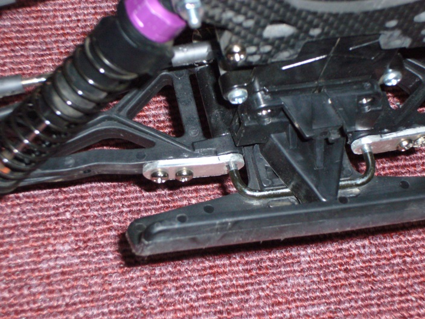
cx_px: 212
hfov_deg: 19.3
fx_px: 1252
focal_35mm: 102
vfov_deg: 14.5
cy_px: 160
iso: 200
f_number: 5.6
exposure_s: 1/30
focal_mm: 16.8
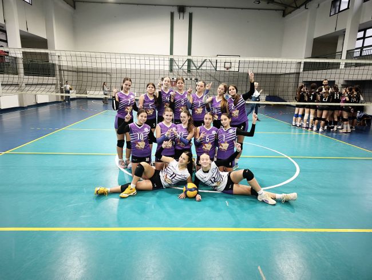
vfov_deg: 58.9
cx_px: 186
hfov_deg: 73.9
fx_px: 247
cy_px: 140
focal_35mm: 23
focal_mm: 6.45
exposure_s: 1/99.9
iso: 320
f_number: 1.62
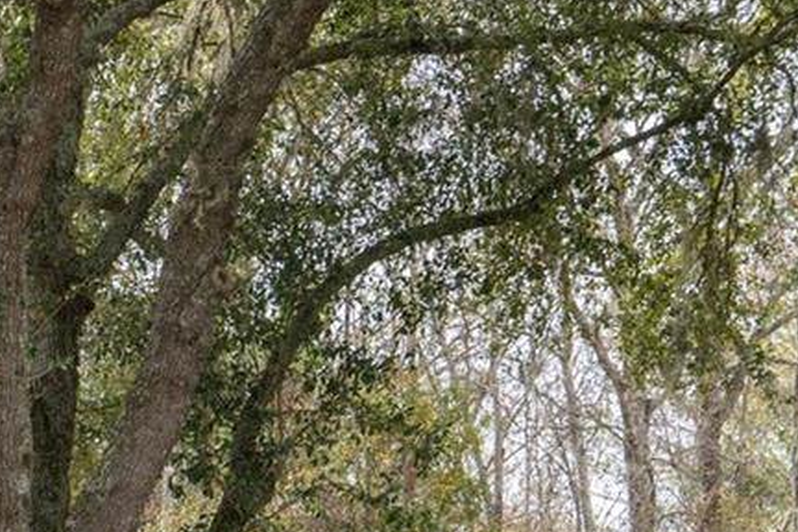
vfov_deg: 10.3
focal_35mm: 126
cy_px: 948
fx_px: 2793
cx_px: -190
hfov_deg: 15.6
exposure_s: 1/80
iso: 320
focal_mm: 34
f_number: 8
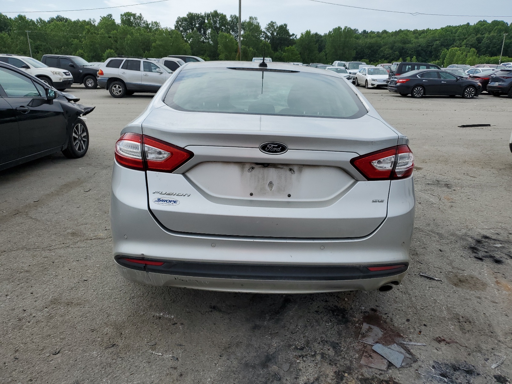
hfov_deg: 67.3
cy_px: 192
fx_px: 385
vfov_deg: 53.1
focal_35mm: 26
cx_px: 256
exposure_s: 1/5000
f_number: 1.5
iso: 50
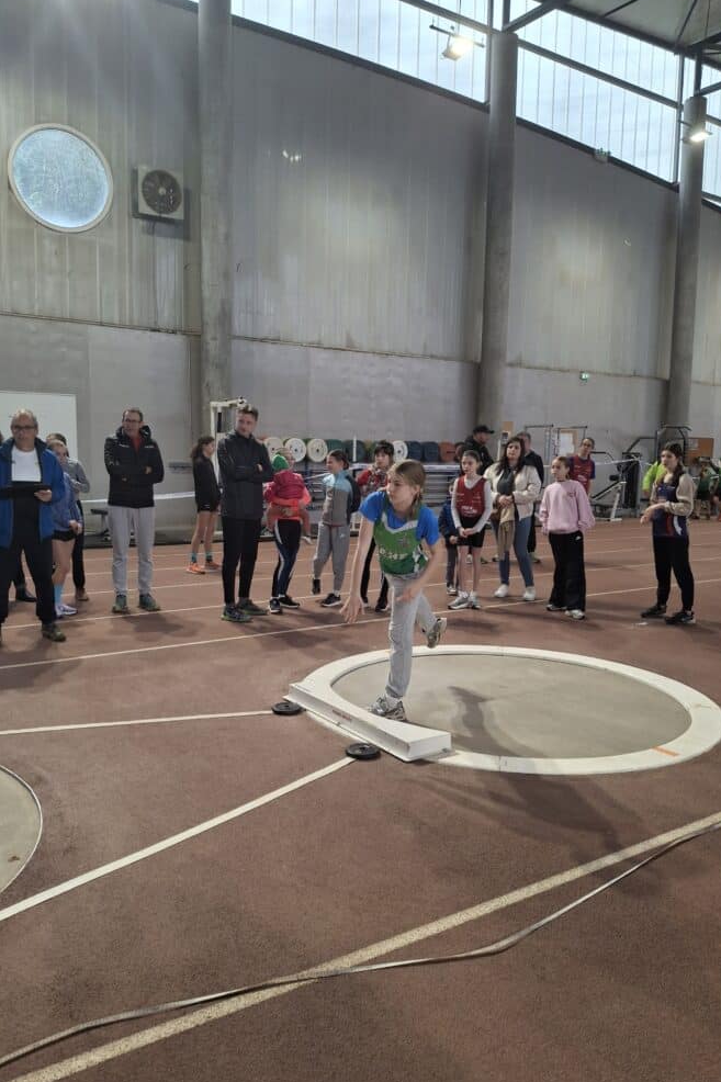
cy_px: 544
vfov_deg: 67.4
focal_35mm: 27
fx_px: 811
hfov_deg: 47.9
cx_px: 333
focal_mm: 4.69
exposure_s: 1/100
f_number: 1.8
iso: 50
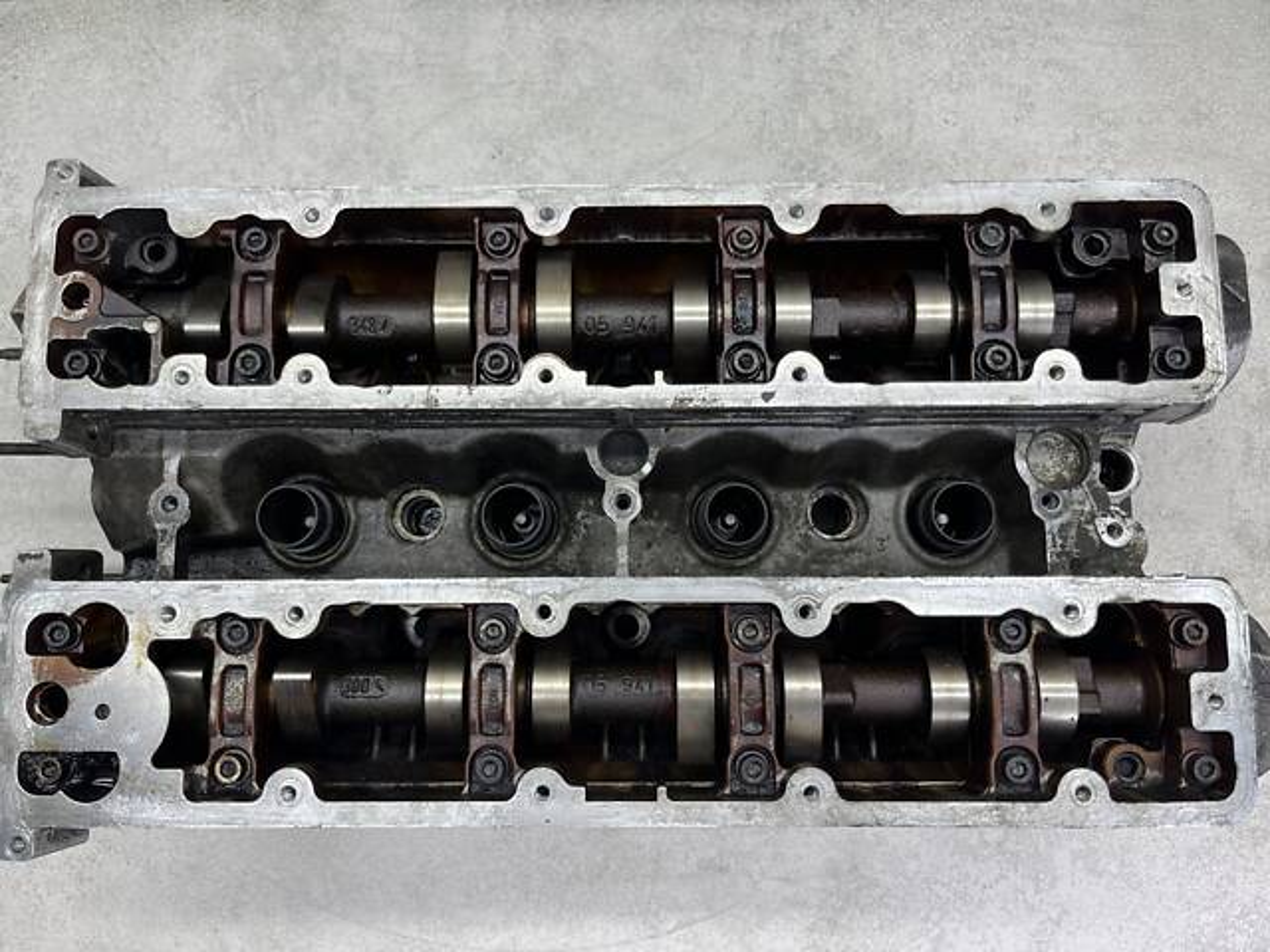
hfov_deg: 67.3
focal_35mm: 26
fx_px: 954
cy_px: 476
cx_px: 635
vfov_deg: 53.1
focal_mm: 5.1
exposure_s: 1/100
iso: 40
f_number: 1.6
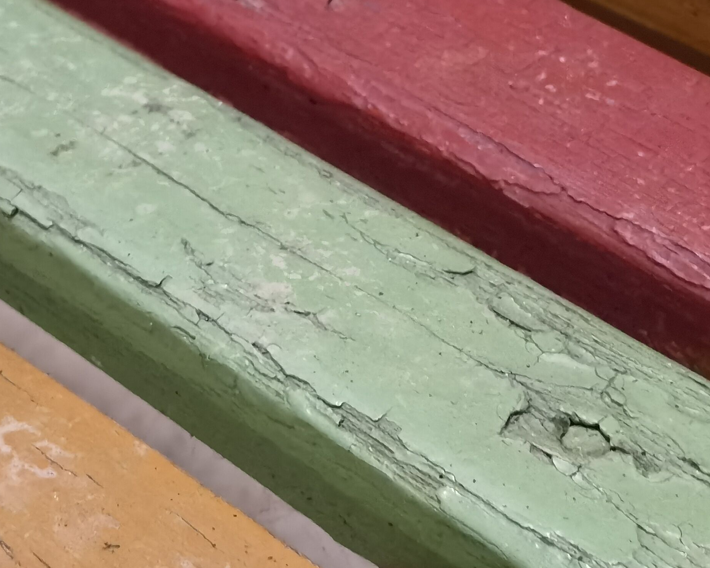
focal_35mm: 110
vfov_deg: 14.0
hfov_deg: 17.5
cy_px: 282
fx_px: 2311
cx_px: 375
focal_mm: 6.71
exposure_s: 1/33.3
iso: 640
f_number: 1.9
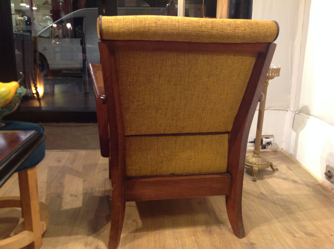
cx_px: 167
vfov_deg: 40.6
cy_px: 124
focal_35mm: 35
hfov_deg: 52.7
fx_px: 337
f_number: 2.4
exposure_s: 1/15
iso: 200
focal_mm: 4.28
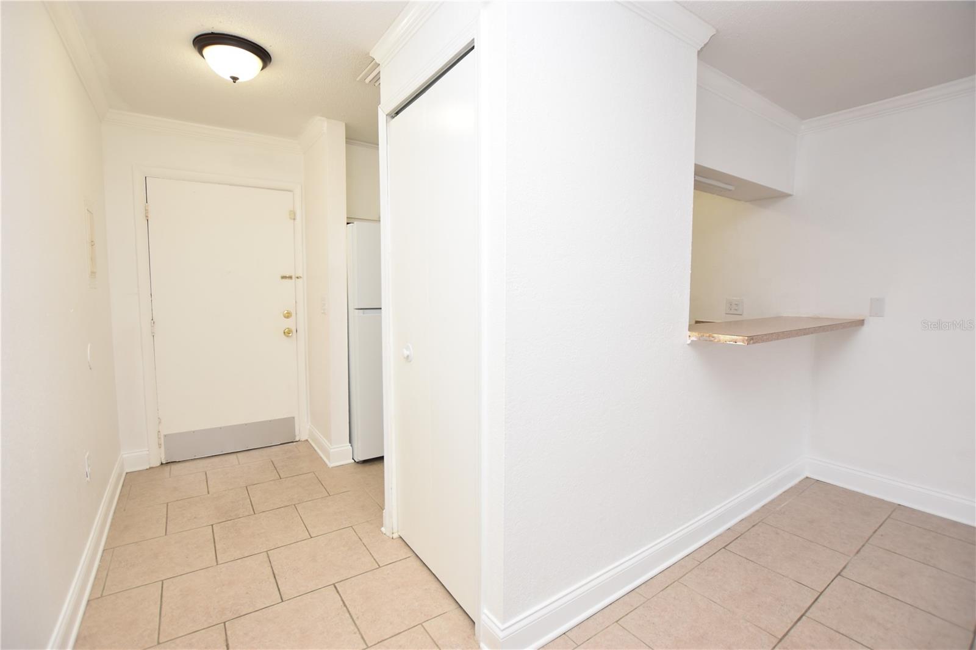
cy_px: 325
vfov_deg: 77.3
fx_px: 407
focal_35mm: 15
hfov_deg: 100.4
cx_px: 488
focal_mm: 10
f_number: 4
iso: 320
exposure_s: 1/60
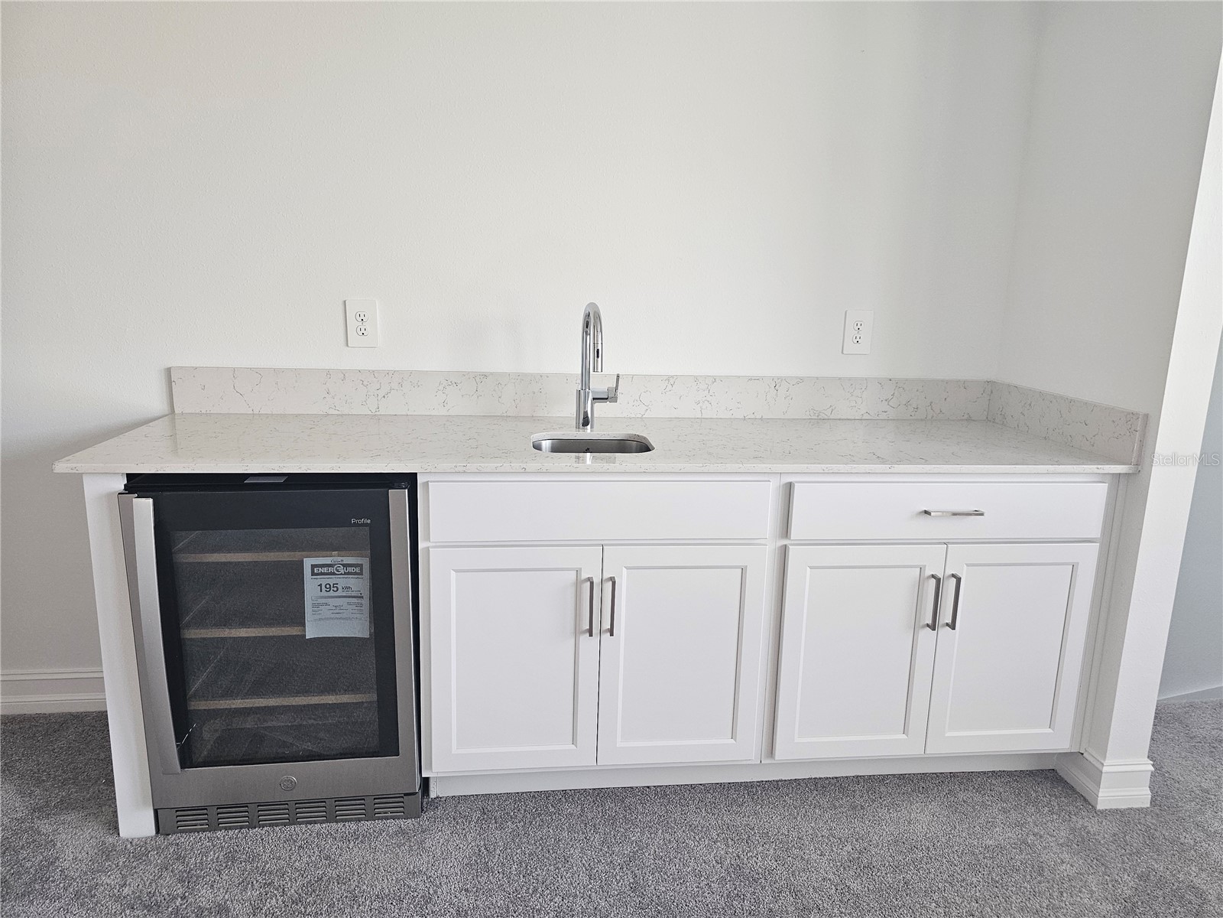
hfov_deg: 73.9
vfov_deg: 58.9
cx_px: 612
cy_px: 459
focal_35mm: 23
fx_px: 813
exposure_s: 1/170
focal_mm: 6.3
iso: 250
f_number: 1.7
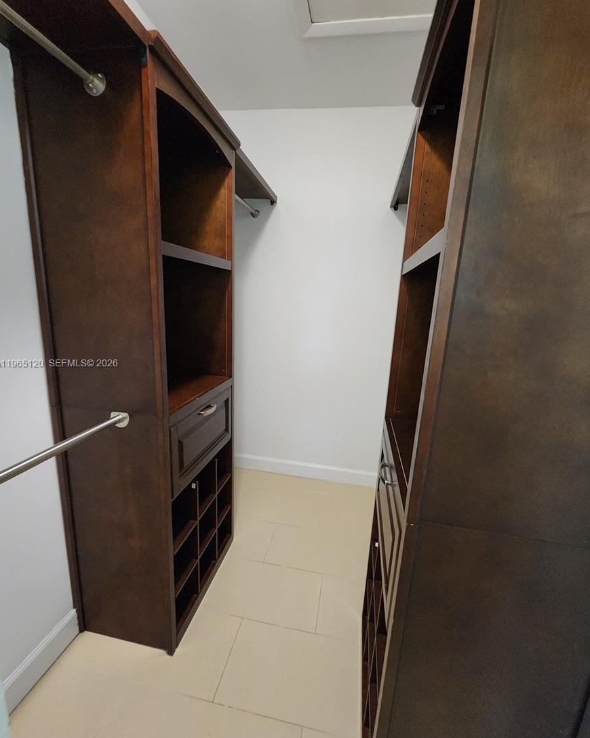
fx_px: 306
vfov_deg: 100.7
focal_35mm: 14
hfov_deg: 88.0
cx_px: 298
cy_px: 364
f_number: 2.2
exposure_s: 1/30
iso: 640
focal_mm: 2.2
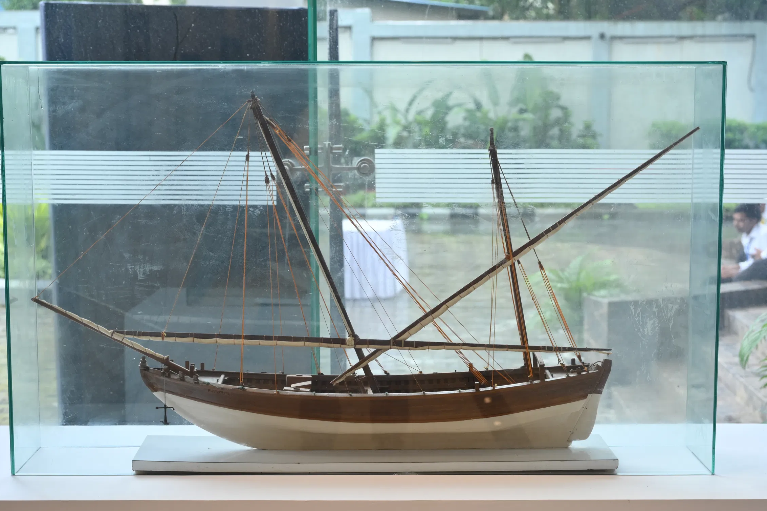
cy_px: 275
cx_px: 369
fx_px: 1299
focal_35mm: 61
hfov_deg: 32.9
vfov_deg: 22.2
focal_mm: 54
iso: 400
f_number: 5.6
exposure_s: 1/160
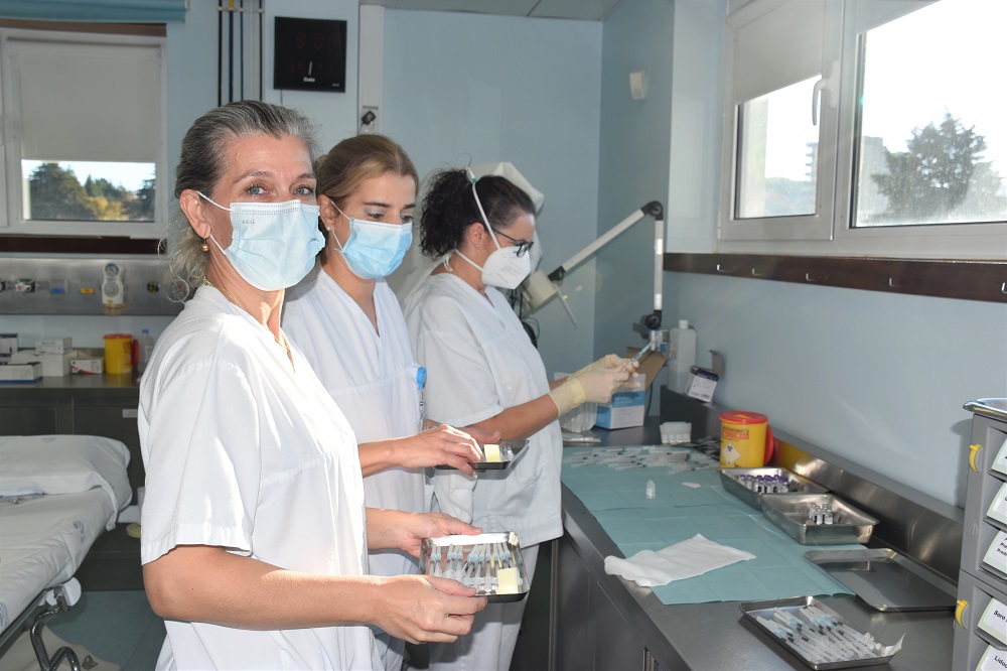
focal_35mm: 33
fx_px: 923
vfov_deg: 39.9
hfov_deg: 57.2
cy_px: 336
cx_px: 504
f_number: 7.1
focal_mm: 22
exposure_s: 1/200
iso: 100
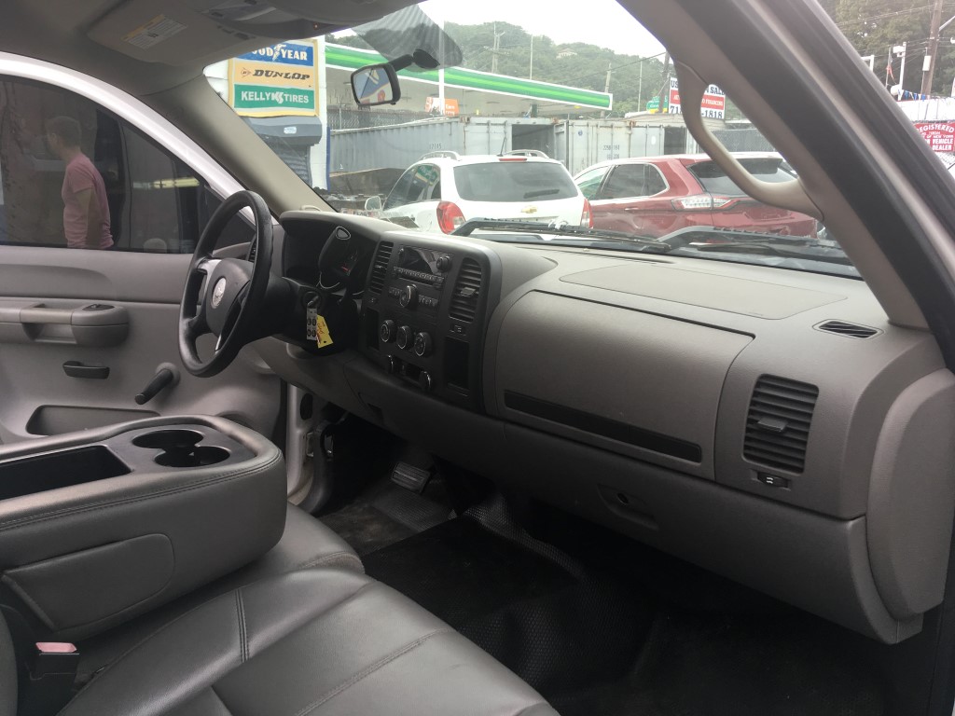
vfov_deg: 48.2
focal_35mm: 29
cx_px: 478
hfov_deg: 61.7
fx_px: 800
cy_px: 358
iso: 32
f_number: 2.2
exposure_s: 1/120
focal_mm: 4.15
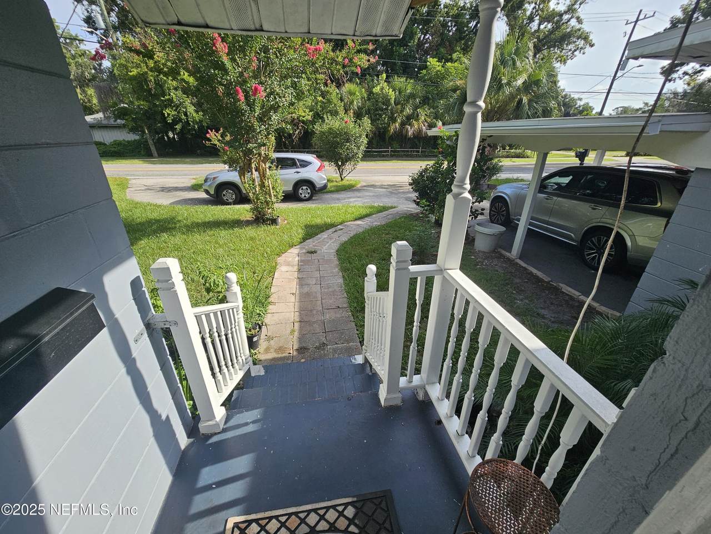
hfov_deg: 106.2
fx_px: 267
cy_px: 267
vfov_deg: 89.9
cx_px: 356
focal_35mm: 13
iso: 50
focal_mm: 2.2
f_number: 2.2
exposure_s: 1/919
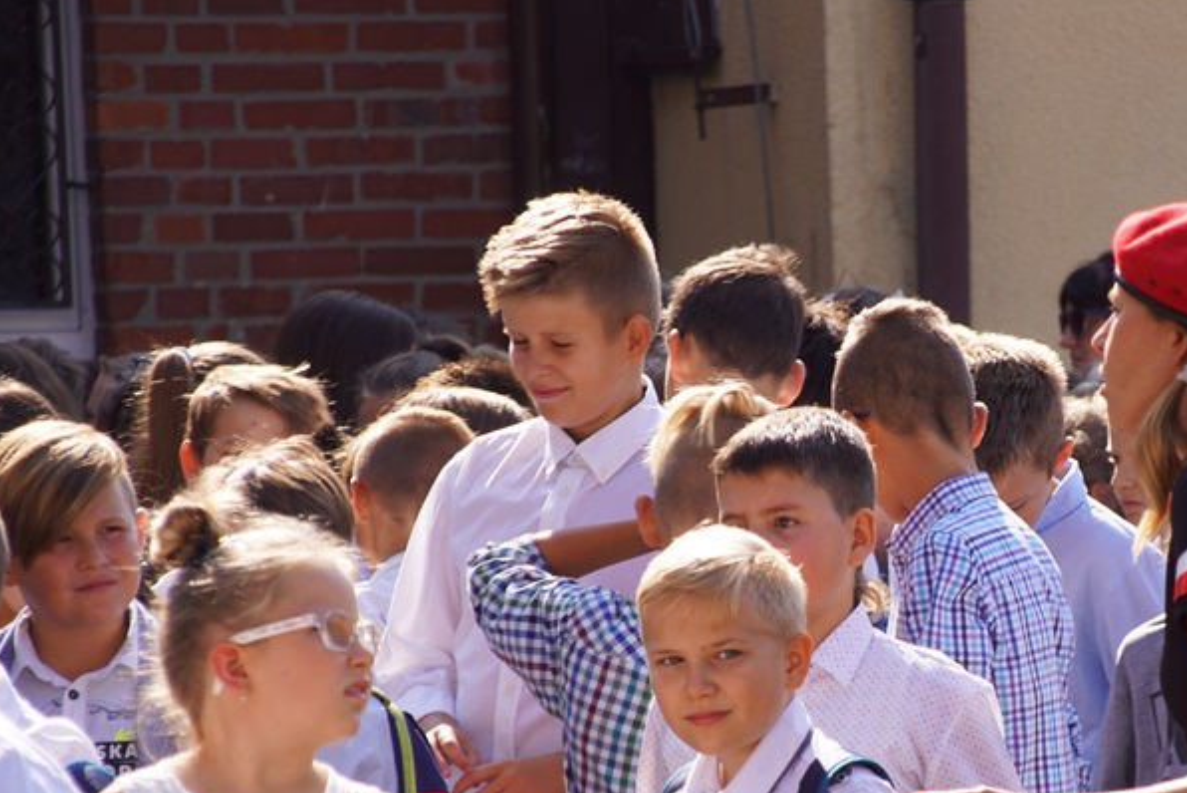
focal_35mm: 327
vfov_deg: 4.2
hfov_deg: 6.3
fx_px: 10787
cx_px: 926
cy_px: 647
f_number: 5.6
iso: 125
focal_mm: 130
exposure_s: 1/200
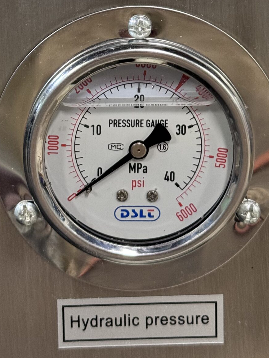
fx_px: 1088
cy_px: -18
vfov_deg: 18.1
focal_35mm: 105
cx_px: 148
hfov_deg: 14.1
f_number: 1.78
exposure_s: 1/40
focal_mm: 6.76
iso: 250
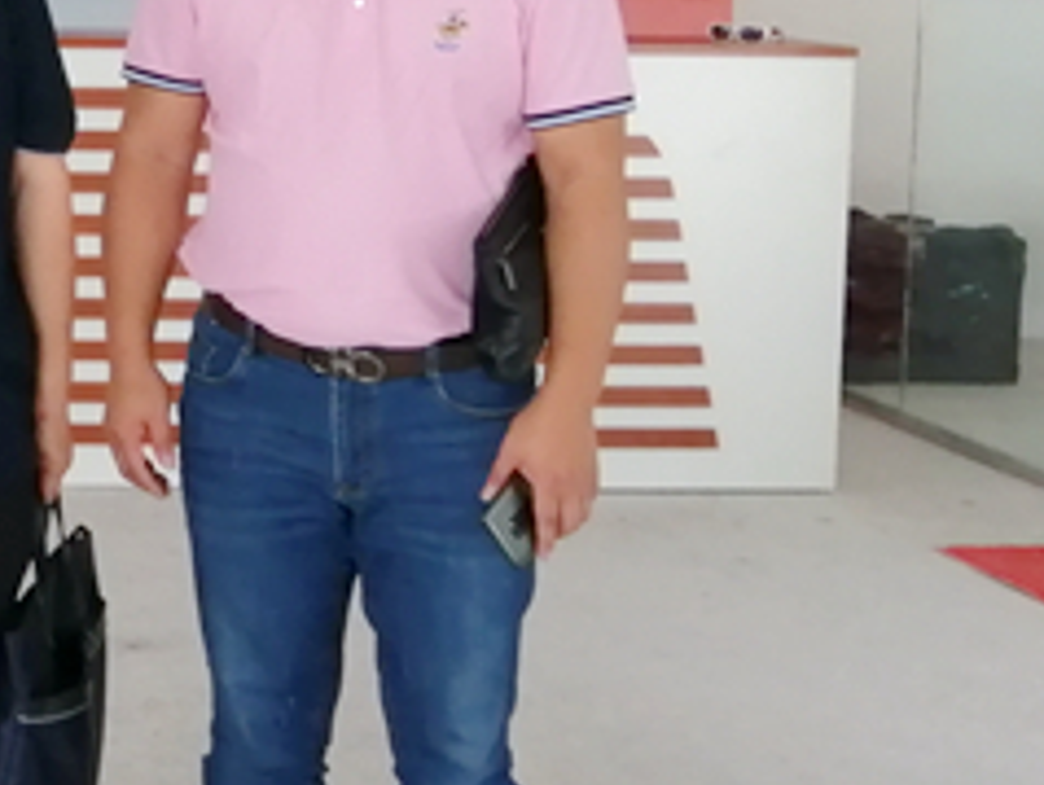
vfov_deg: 19.9
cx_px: -232
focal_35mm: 73
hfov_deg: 24.1
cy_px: 132
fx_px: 2204
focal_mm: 3.6
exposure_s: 1/393
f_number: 1.8
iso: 160
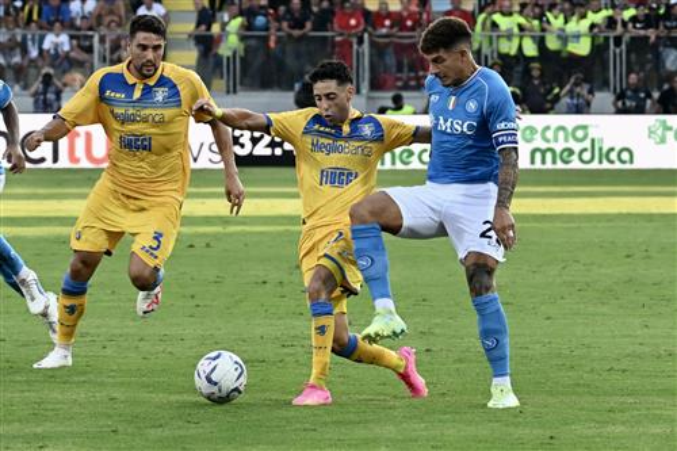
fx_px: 3948
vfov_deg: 6.5
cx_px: 338
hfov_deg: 9.8
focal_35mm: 210
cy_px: 226
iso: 1400
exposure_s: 1/1250
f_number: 5.6
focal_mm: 140
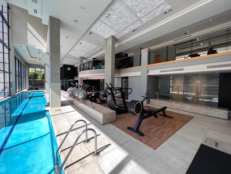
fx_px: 87
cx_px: 116
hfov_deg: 106.2
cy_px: 87
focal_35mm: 13
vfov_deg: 89.9
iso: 32
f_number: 1.8
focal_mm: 1.57
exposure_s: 1/165
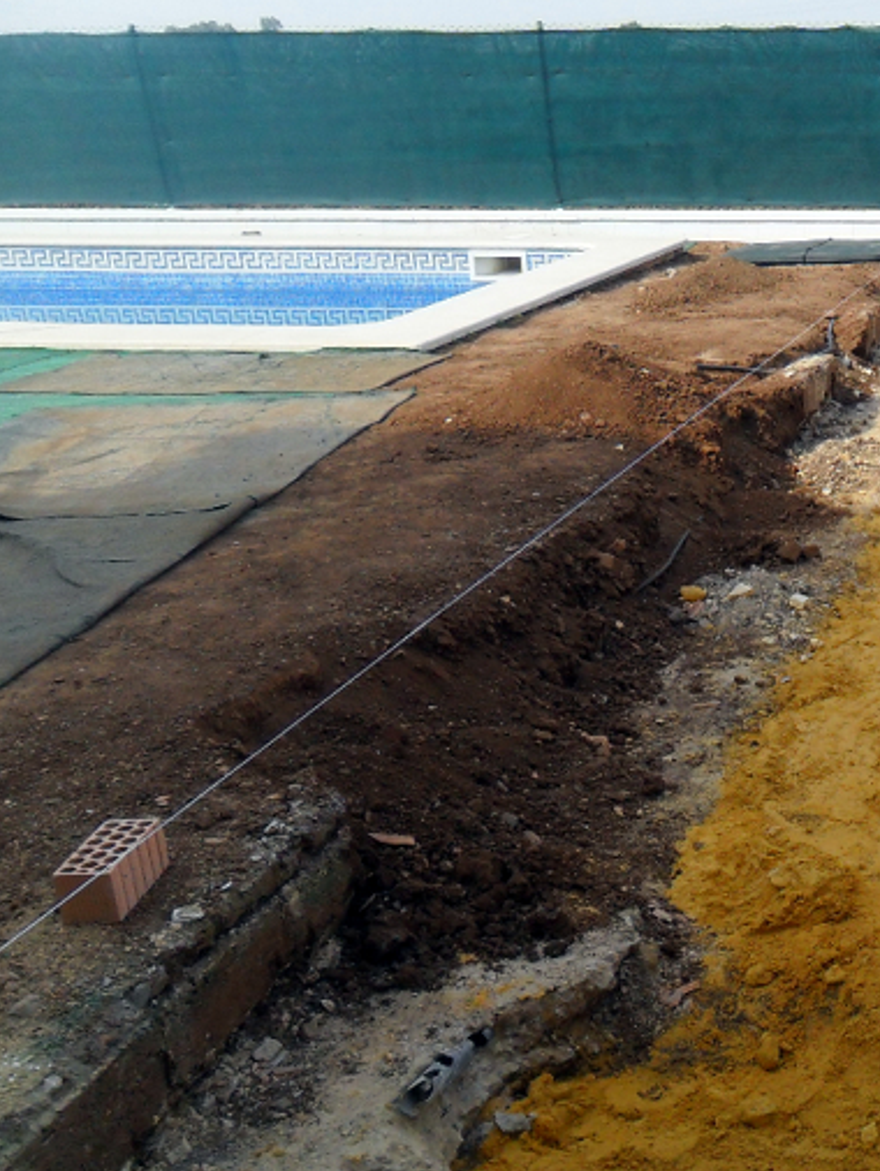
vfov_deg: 39.6
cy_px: 601
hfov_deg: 27.3
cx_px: 1012
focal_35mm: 48
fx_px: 1626
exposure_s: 1/500
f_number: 3.5
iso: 100
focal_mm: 4.9
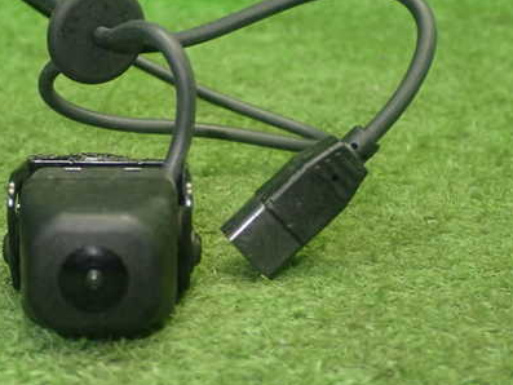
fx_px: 1053
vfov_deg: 20.7
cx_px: 154
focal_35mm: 71
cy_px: 164
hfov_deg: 27.2
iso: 400
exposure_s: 1/50
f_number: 3.1
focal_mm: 8.4
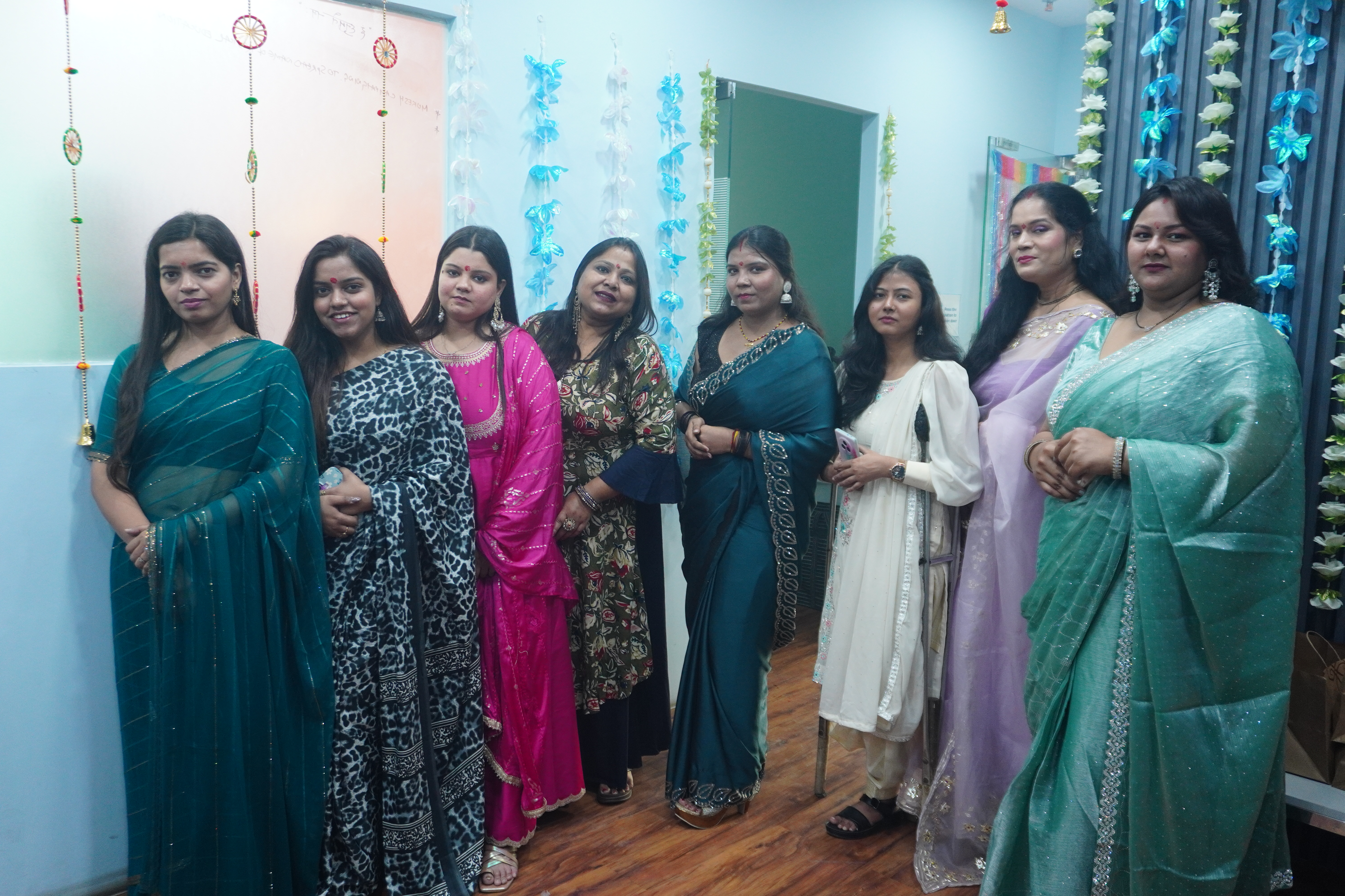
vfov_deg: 43.6
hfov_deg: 61.9
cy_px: 448
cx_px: 672
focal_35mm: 30
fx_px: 1121
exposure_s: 1/60
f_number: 4
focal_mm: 20
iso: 800
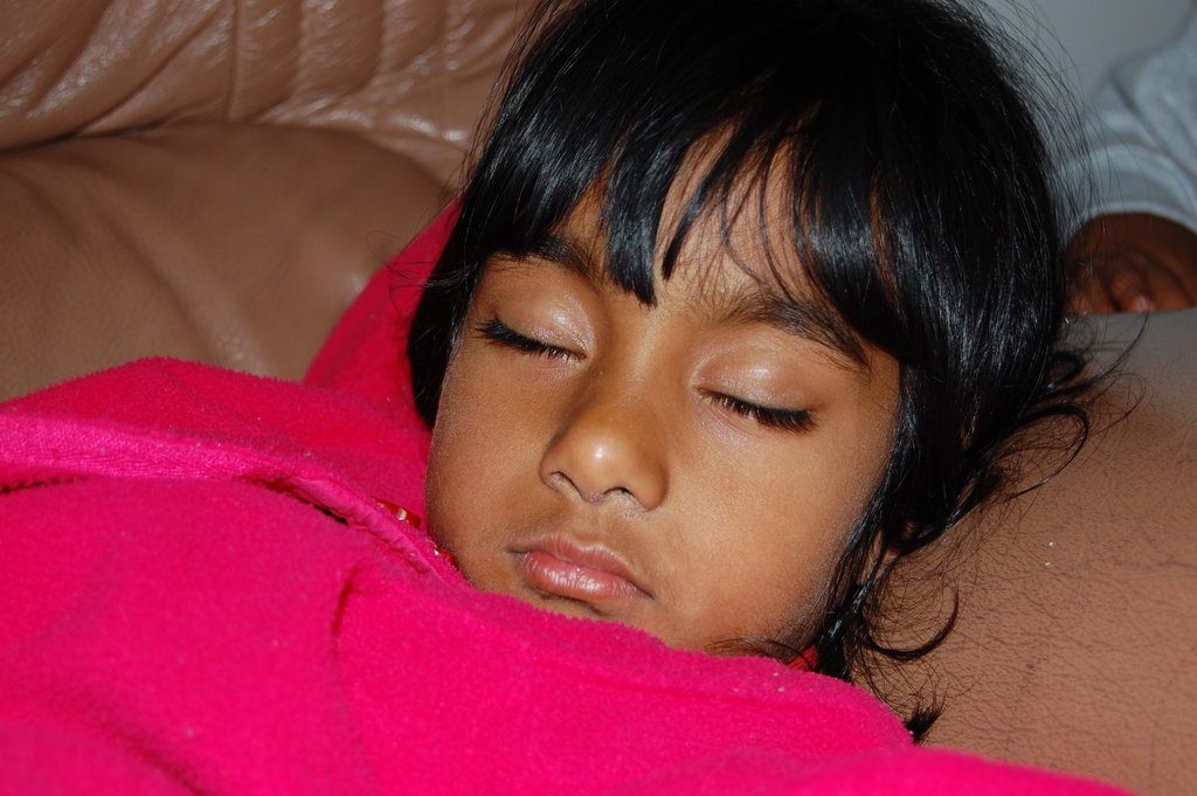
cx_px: 598
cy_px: 398
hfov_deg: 28.1
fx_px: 2392
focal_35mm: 72
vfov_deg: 18.9
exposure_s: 1/125
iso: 200
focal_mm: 48
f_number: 5.6
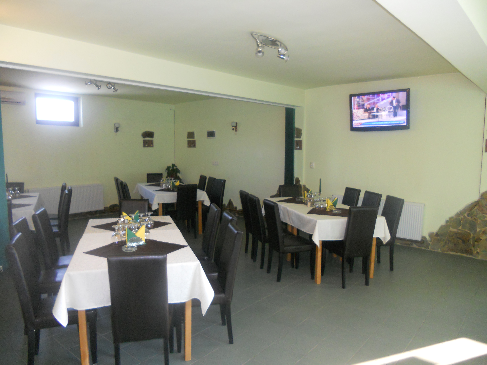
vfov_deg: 51.4
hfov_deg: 65.3
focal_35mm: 27
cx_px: 244
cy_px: 182
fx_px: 380
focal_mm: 4.9
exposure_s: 1/25
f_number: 3.2
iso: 320
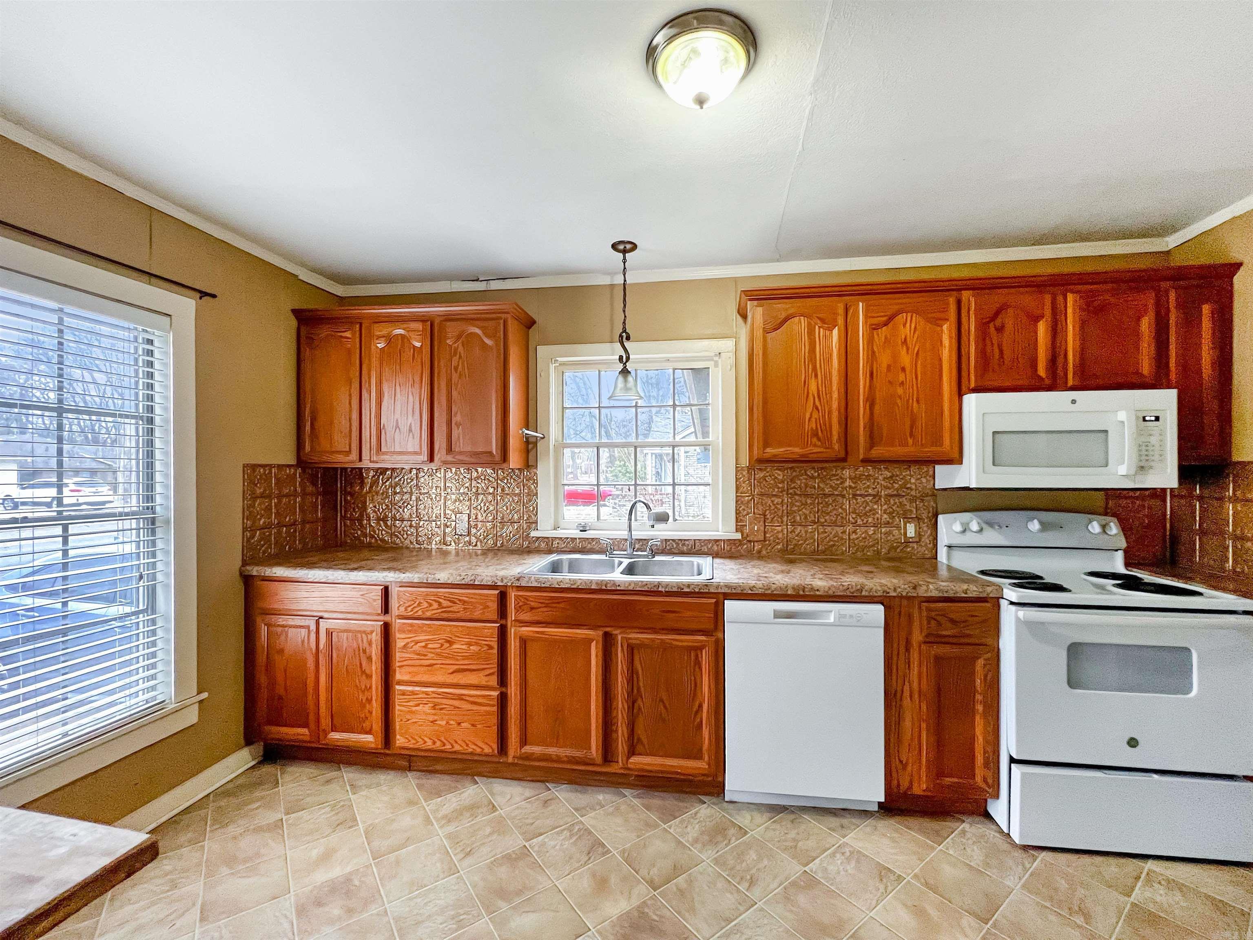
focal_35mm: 13
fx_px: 471
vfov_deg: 89.9
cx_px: 626
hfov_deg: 106.2
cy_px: 470
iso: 250
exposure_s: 1/60
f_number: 1.8
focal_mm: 1.57
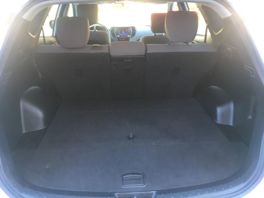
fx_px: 221
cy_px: 99
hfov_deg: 61.7
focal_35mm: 29
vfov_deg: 48.2
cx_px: 132
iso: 64
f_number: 2.2
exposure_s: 1/30
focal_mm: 4.15
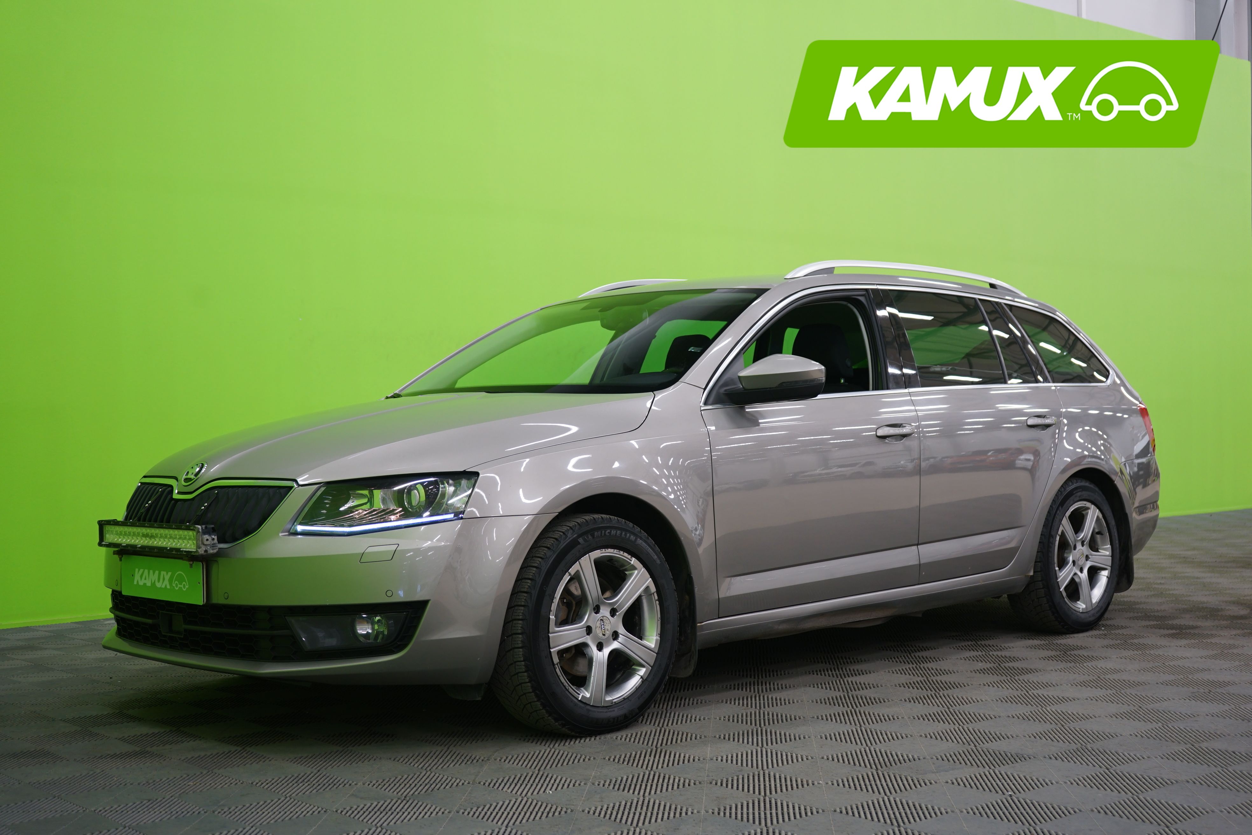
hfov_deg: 44.5
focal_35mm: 44
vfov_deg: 30.5
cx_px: 626
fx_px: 1530
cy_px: 418
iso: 400
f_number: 4.5
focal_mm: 44
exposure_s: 1/10
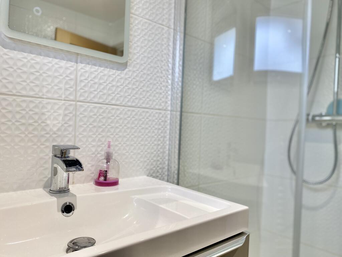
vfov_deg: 53.1
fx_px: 257
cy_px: 128
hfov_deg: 67.3
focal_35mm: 26
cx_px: 171
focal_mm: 4.25
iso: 80
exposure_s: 1/100
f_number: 1.8
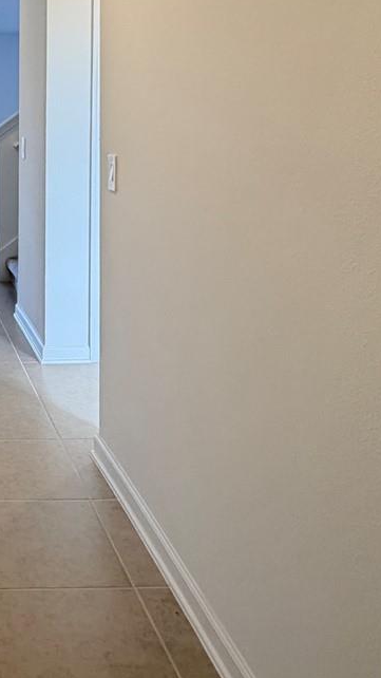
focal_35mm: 38
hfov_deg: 27.1
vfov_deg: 49.1
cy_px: 115
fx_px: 683
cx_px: -89
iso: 200
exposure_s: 1/120
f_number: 2.2
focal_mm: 2.22
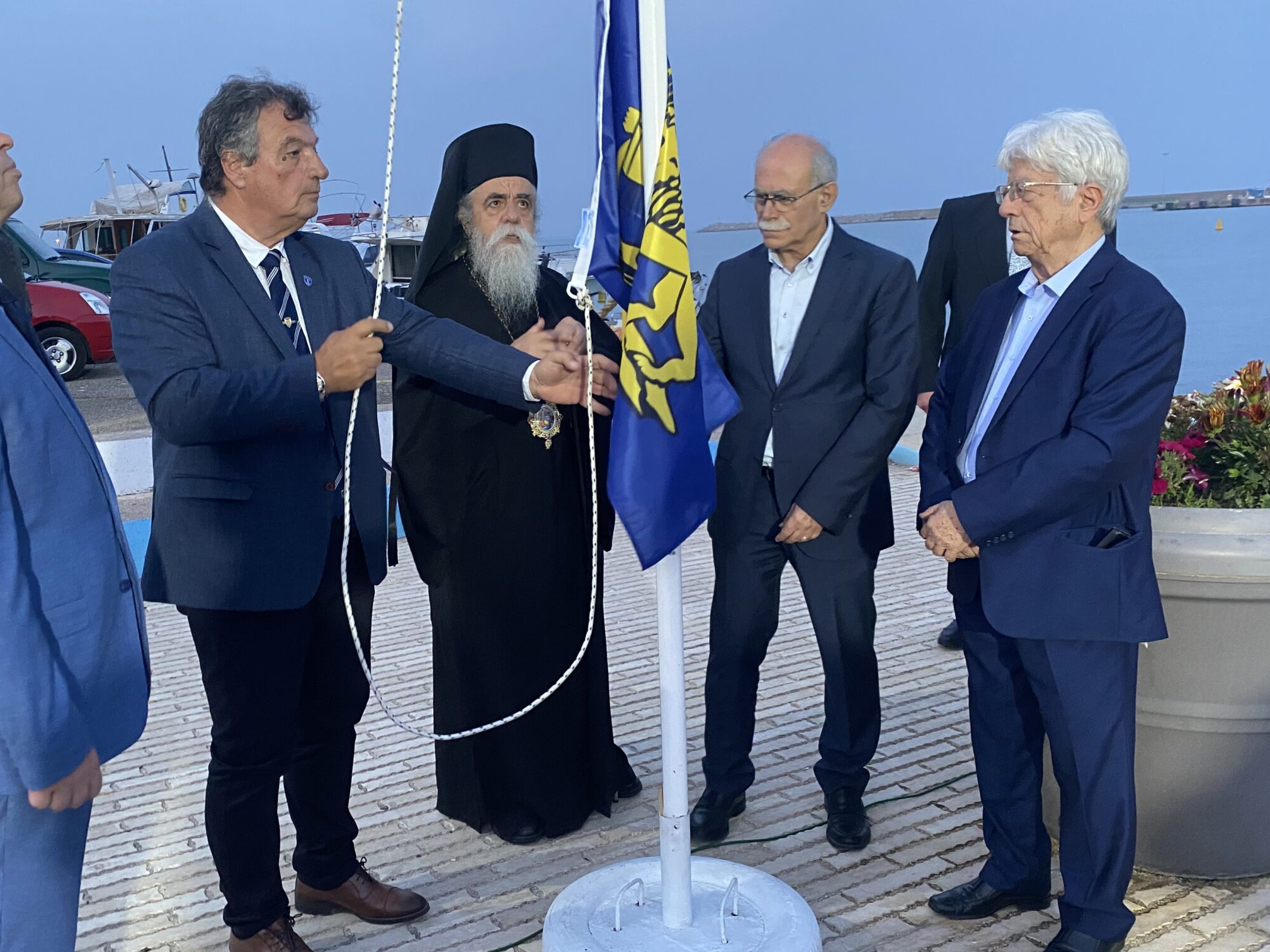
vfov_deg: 42.9
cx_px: 536
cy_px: 482
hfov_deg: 55.1
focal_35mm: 33
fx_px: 1211
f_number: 1.8
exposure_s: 1/50
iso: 250
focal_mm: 4.25
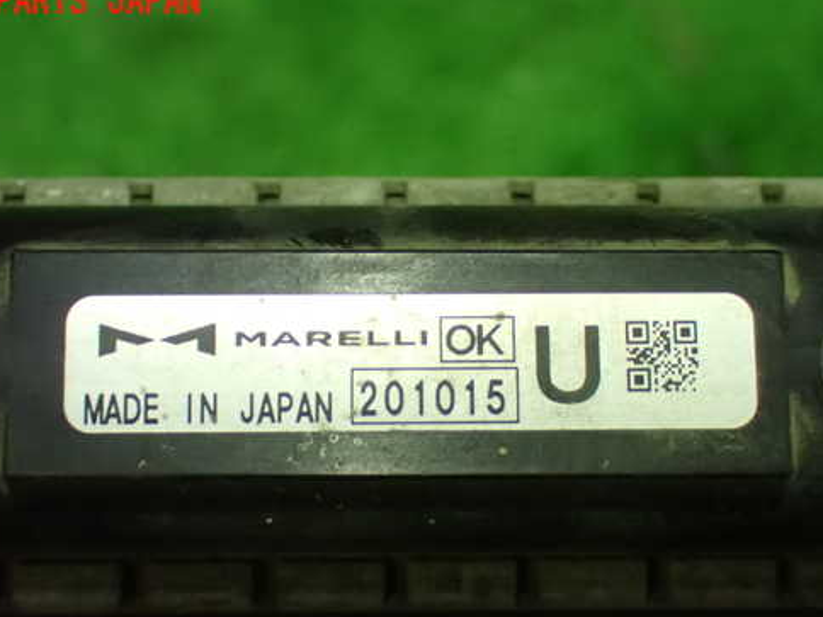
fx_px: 1474
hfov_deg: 31.2
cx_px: 401
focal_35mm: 62
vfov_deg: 23.6
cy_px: 364
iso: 1600
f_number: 3.2
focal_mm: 9.01
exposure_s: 1/50
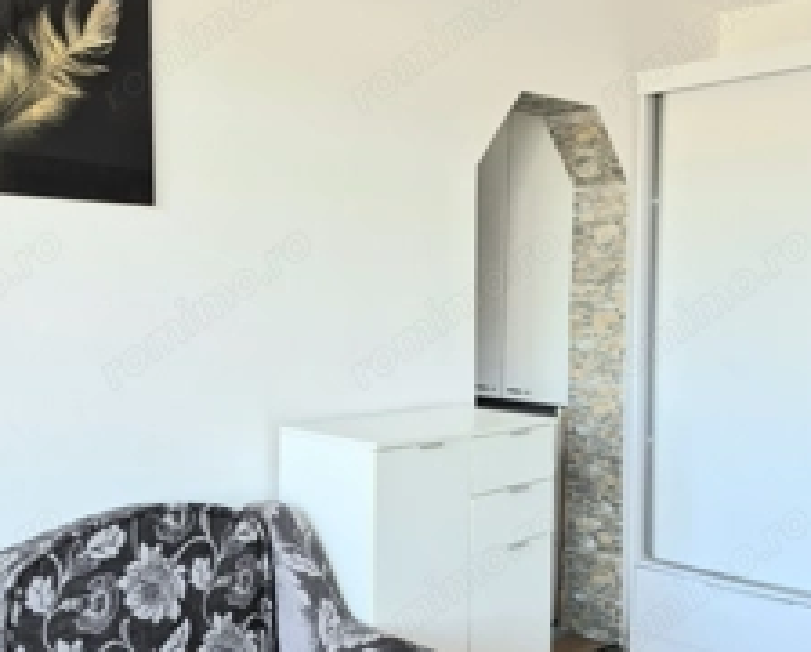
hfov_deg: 45.5
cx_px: 337
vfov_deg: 37.4
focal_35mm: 40
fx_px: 962
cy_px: 366
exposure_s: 1/182
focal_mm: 5.4
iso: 160
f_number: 1.8
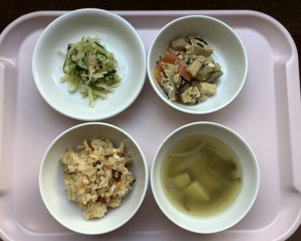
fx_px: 294
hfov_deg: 54.2
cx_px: 149
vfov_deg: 44.6
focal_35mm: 33
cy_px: 122
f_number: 2.4
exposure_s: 1/120
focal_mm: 3.3
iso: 32
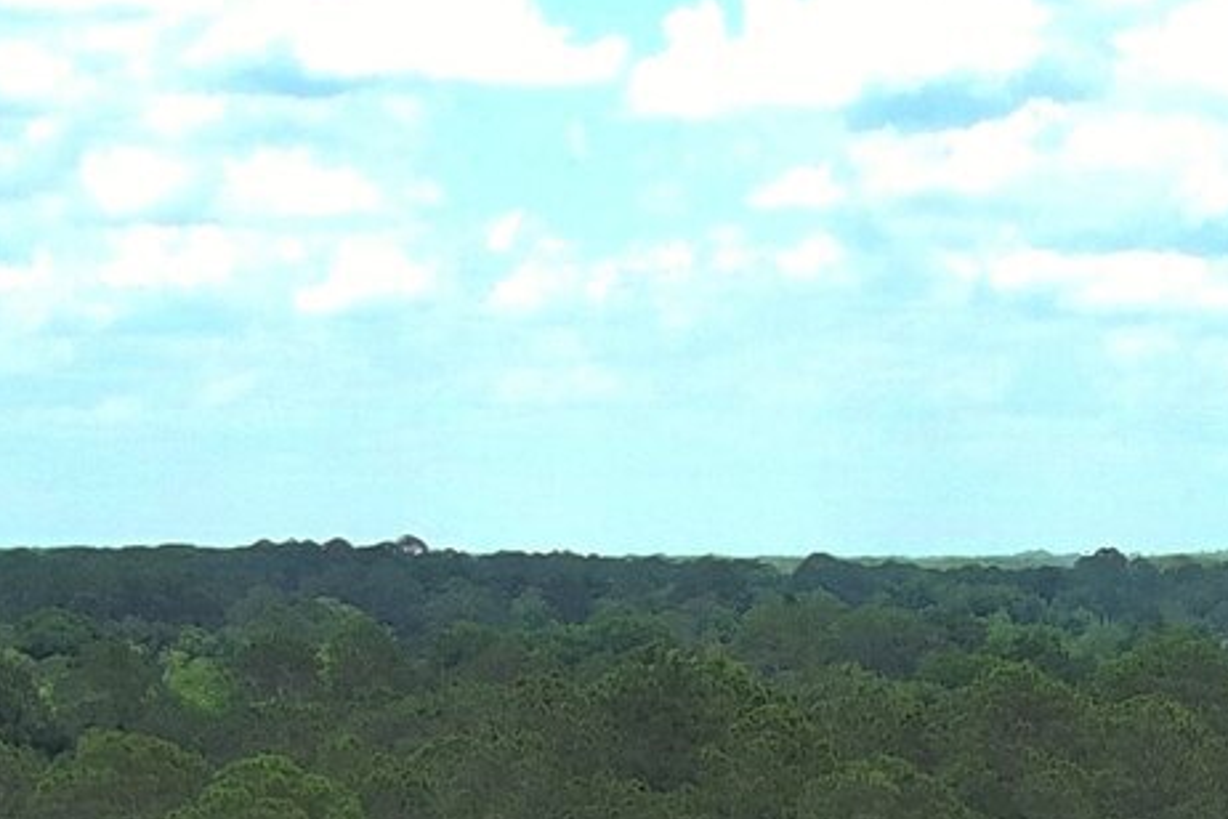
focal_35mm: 193
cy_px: 2494
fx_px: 6583
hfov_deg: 10.3
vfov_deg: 6.5
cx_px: 1839
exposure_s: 1/843
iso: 100
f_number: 2.8
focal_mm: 10.57
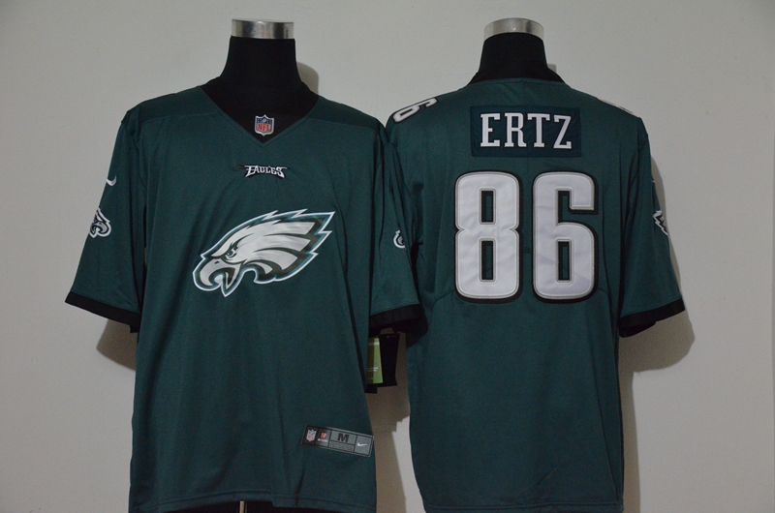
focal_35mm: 75
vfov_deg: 18.1
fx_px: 1611
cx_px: 388
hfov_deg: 27.0
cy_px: 256
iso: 4000
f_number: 4.8
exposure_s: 1/25
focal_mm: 50
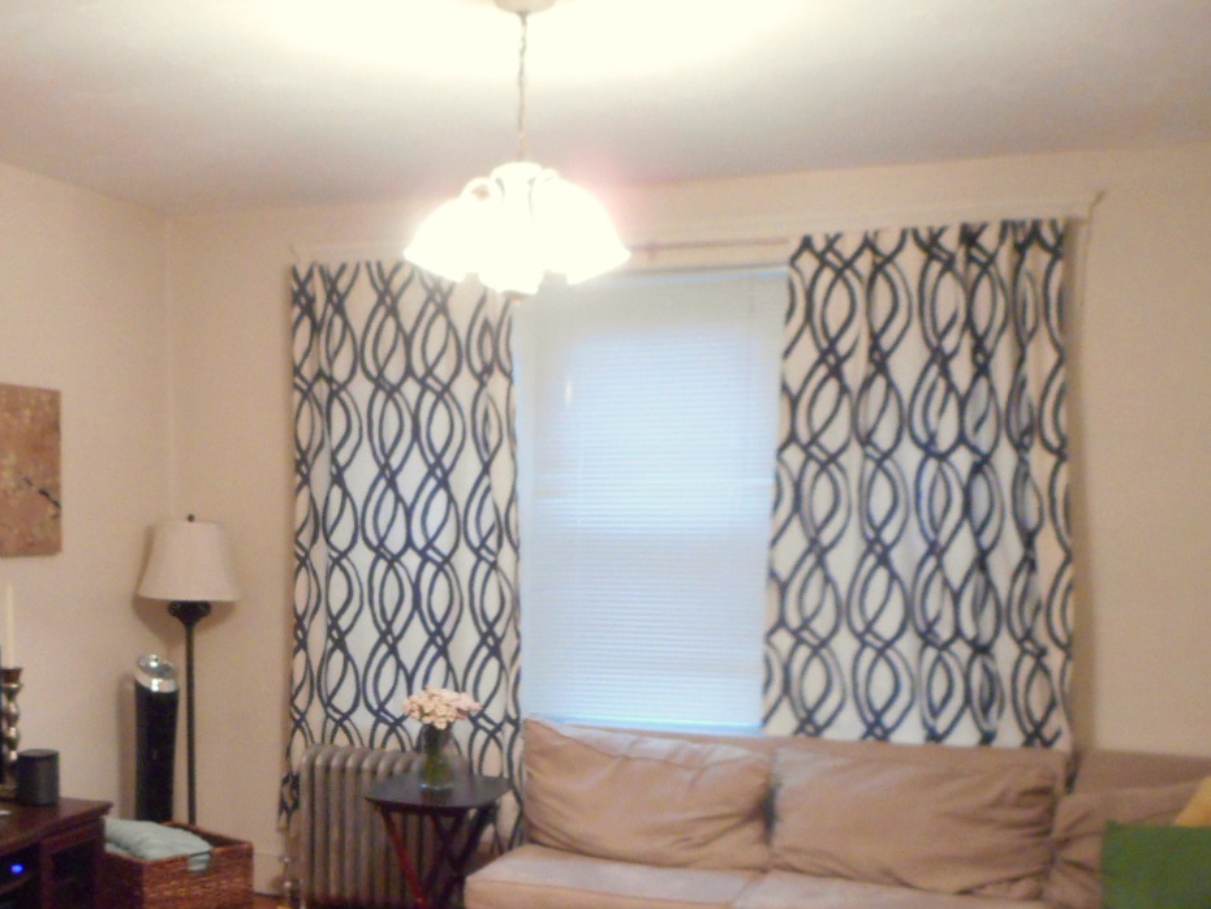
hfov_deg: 43.1
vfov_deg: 32.7
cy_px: 729
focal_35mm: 43
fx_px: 1505
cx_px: 380
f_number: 3.7
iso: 560
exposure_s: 1/8
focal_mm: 4.5
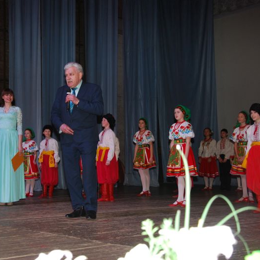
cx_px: 80
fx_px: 527
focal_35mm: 62
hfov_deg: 27.5
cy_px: 129
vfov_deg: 27.7
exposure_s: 1/60
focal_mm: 32
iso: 400
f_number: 5.6
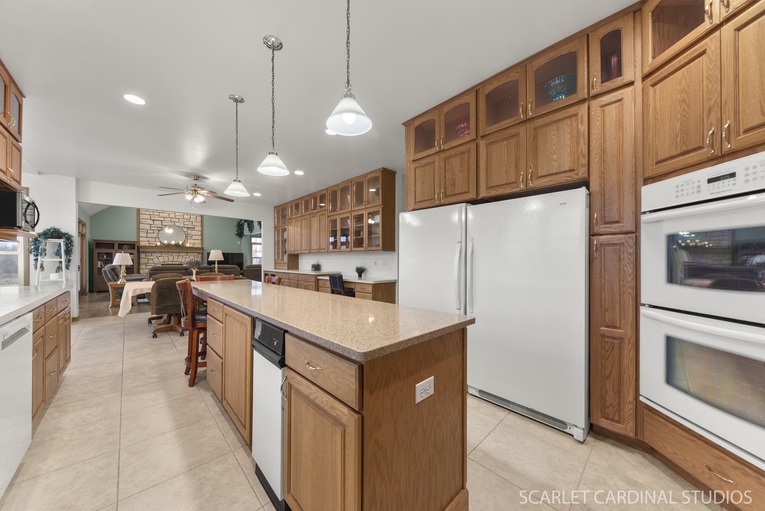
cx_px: 382
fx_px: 255
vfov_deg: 90.1
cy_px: 256
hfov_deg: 112.6
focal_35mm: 12
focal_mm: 12
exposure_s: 1/5
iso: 400
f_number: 7.1
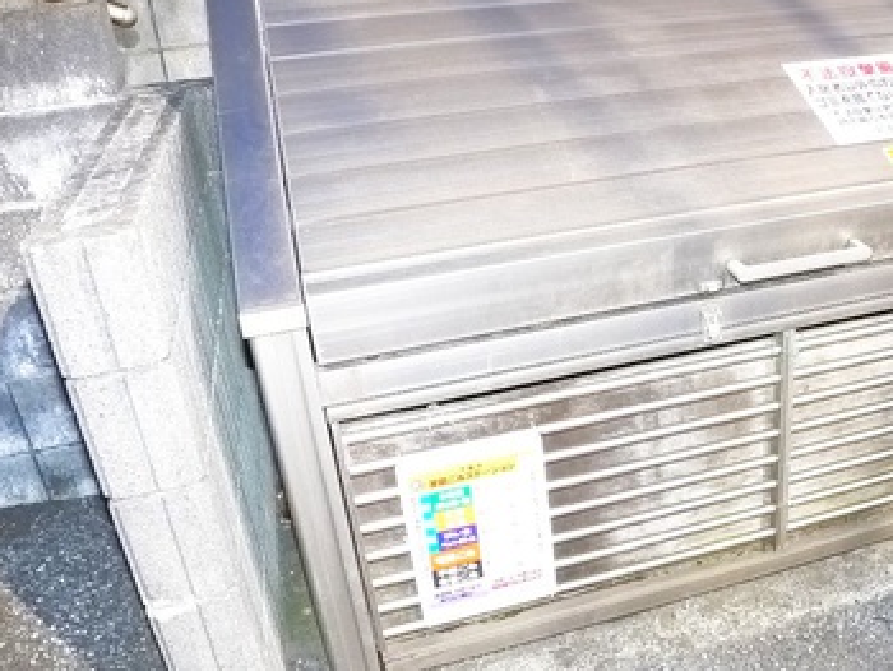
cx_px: 668
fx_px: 1239
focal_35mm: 48
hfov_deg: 38.6
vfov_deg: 30.3
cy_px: 320
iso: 400
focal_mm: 5.1
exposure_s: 1/800
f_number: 4
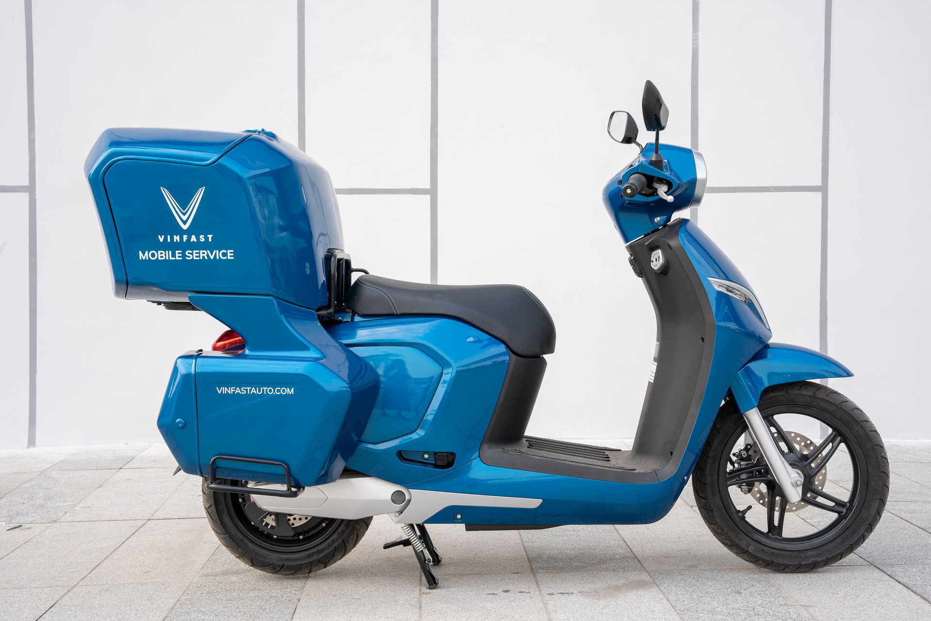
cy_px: 310
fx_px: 1280
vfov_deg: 27.3
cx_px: 466
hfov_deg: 40.0
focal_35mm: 50
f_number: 16
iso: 200
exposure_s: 1/60
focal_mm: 49.5
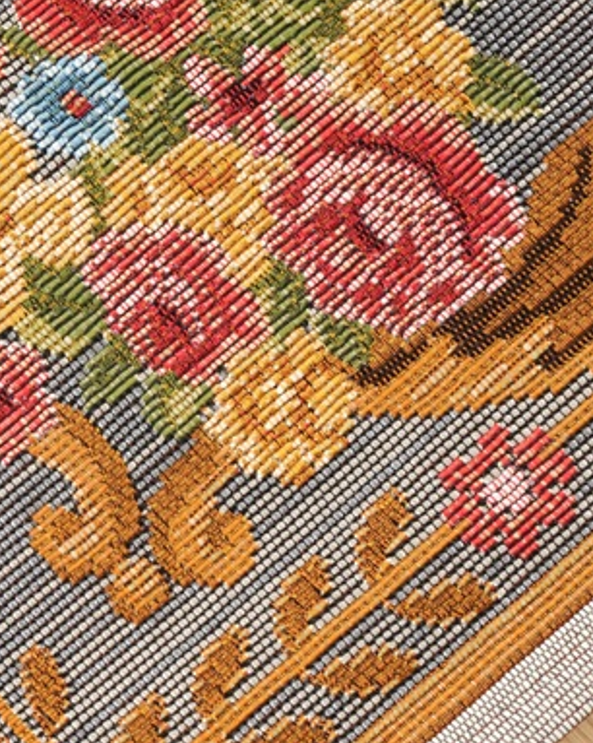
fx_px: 3974
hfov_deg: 8.5
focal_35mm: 181
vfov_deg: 10.7
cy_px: 535
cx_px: 33
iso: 500
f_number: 25
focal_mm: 46
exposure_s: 1/125
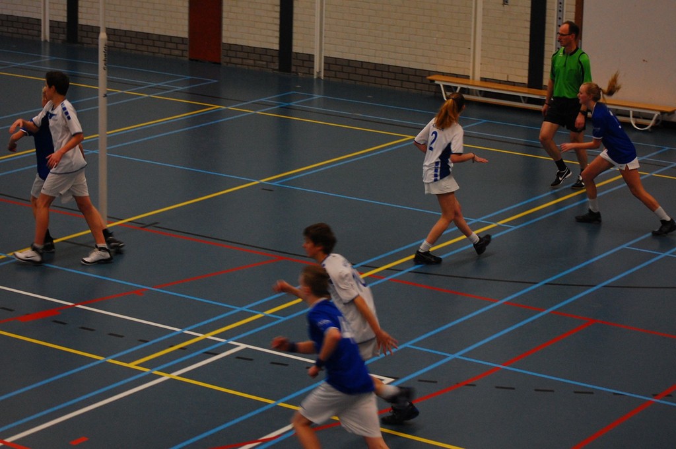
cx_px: 338
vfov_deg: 16.5
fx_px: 1547
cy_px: 224
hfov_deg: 24.6
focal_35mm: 82
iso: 800
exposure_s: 1/80
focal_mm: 55
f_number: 4.5
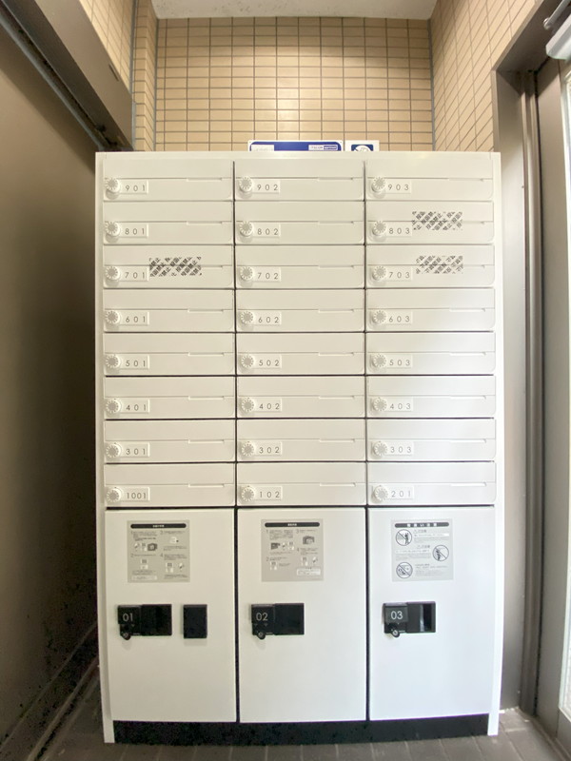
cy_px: 380
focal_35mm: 13
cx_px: 286
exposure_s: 1/50
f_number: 2.4
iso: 500
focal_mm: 1.54
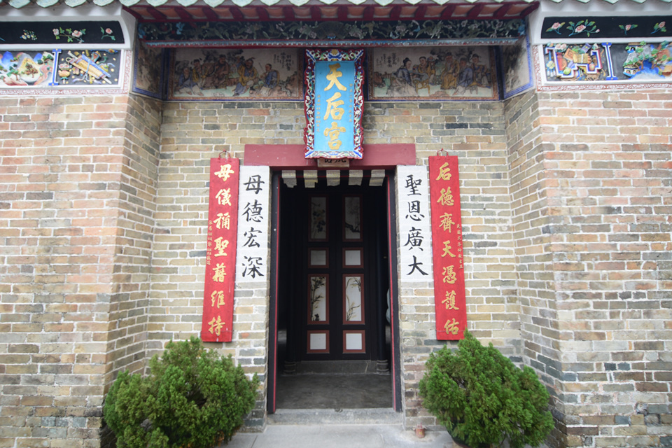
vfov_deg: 67.4
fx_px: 336
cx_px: 336
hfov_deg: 90.0
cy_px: 224
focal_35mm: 18
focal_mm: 12
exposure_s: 1/40
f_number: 4.5
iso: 100
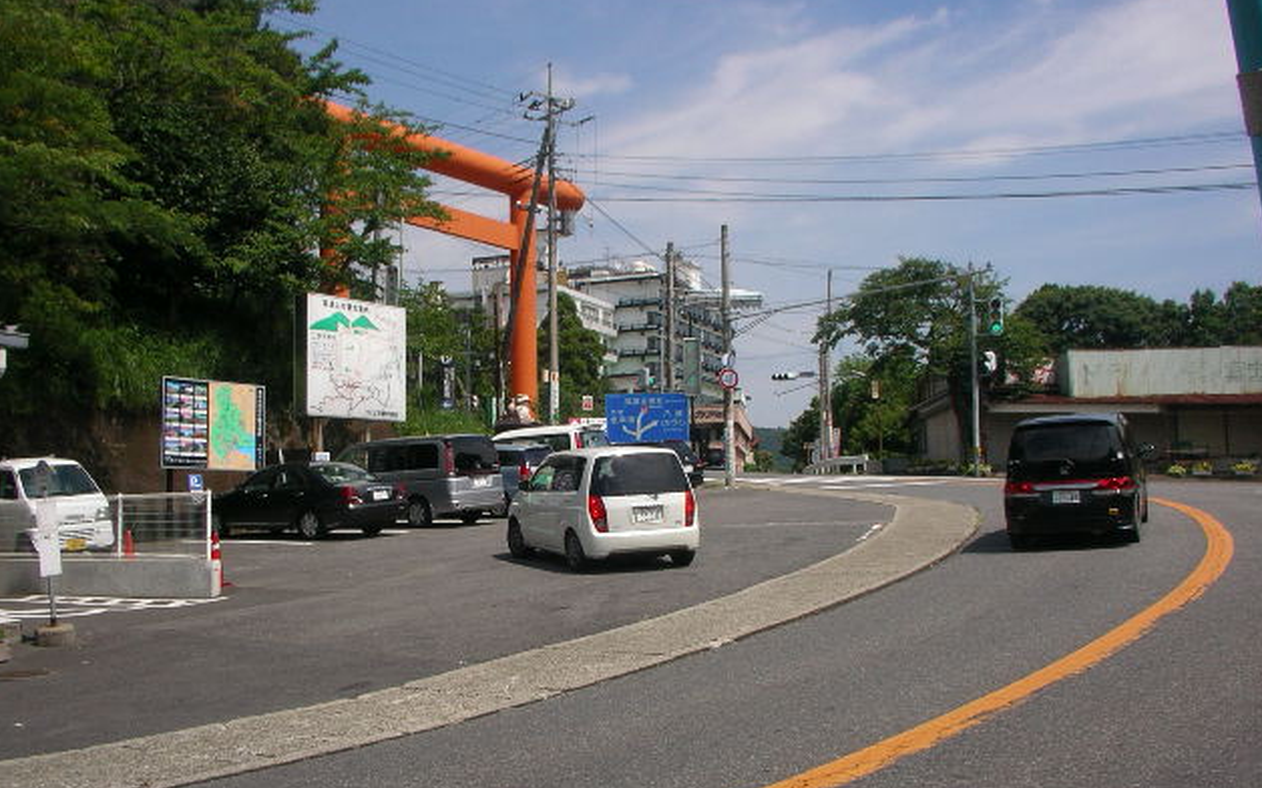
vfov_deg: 32.0
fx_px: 1375
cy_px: 378
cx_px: 625
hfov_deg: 49.3
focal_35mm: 40
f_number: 2.8
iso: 50
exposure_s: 1/320
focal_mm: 5.7
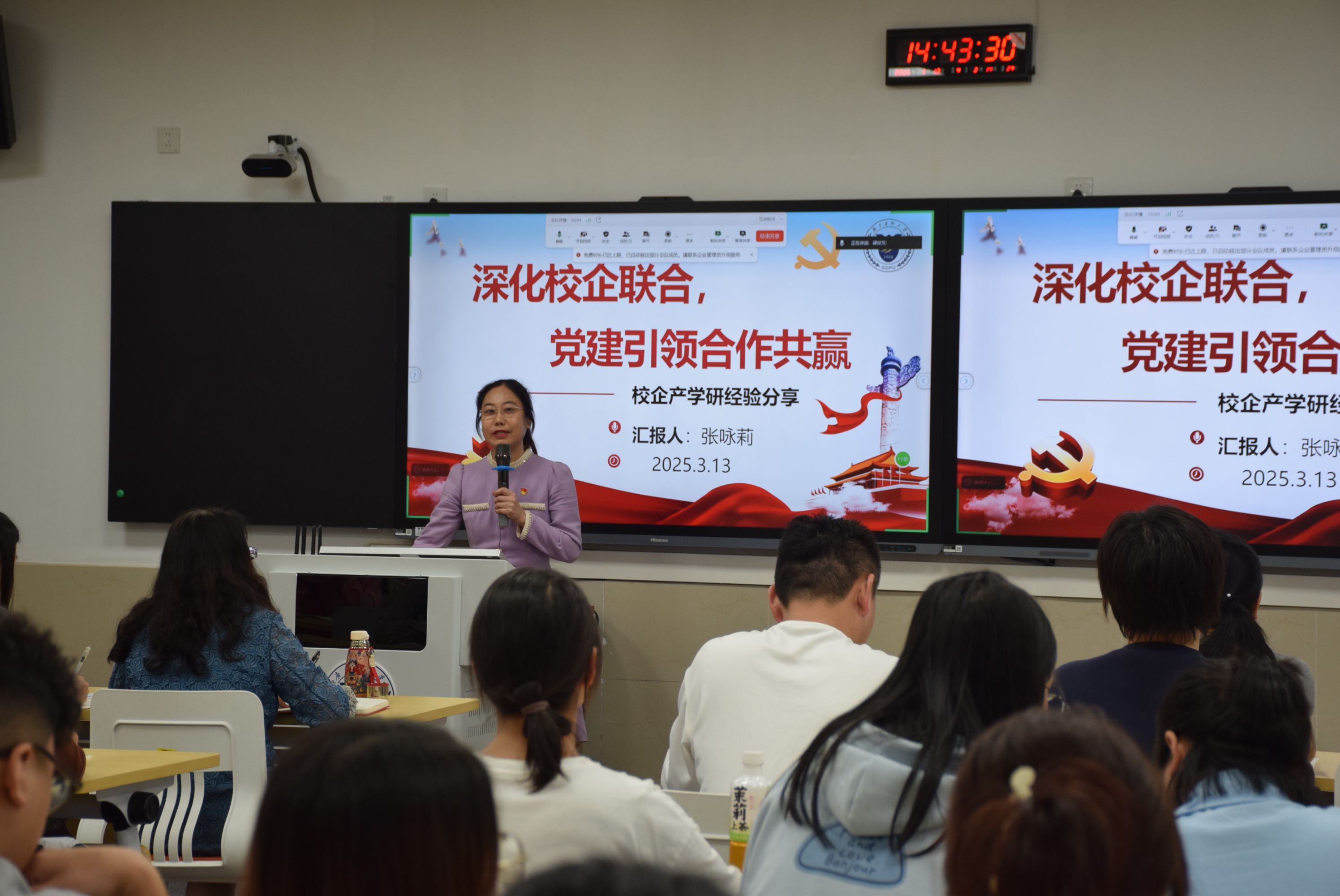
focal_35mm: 84
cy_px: 448
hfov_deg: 24.2
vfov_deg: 16.3
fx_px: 3129
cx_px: 670
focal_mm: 56
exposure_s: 1/60
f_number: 4.8
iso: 640
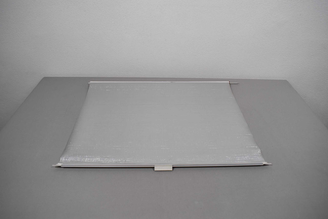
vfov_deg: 47.9
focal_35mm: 27
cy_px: 110
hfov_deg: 67.4
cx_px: 164
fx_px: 246
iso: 360
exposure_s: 1/125
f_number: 5.6
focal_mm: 18
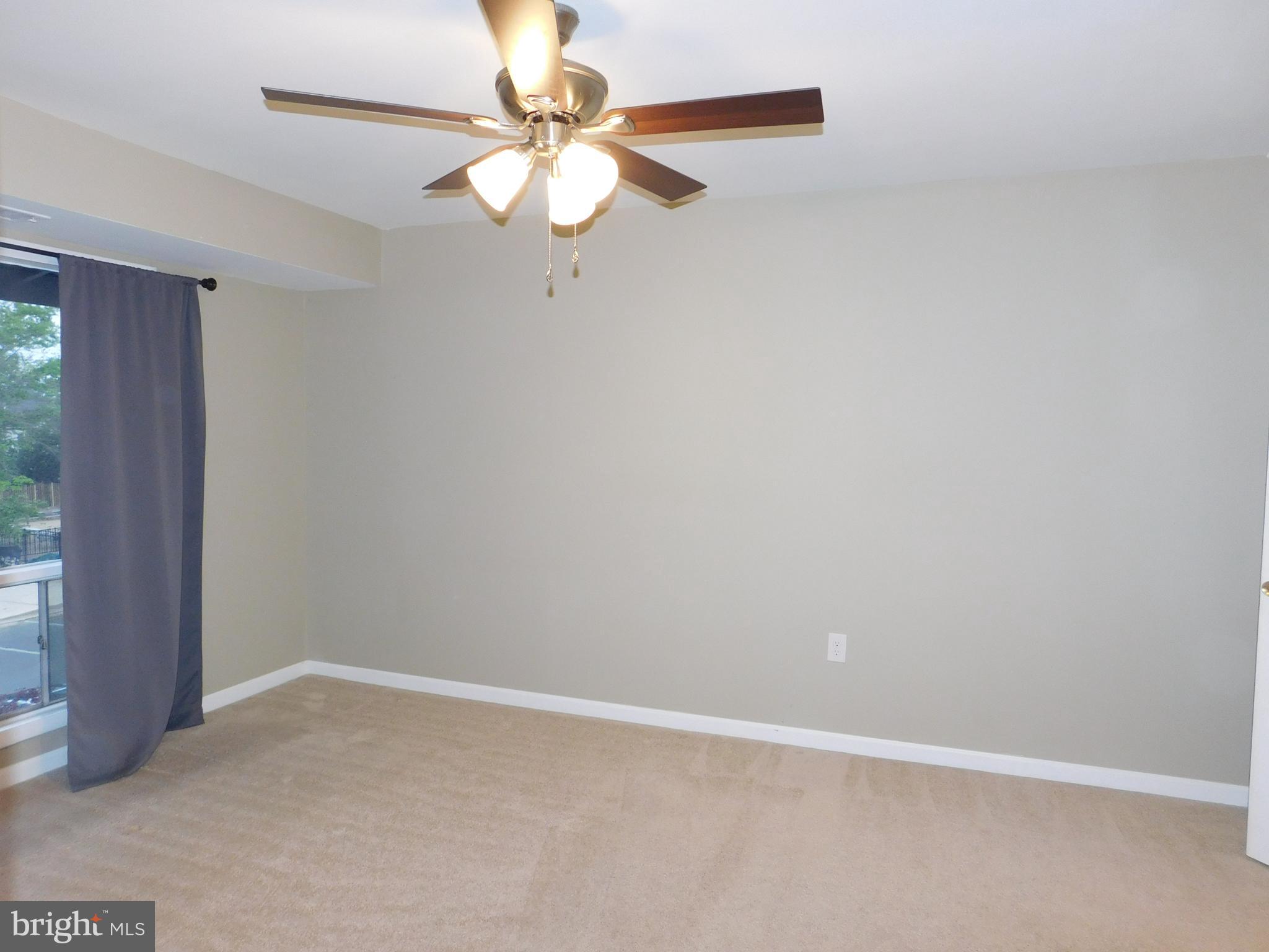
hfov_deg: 73.9
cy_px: 476
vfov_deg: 58.9
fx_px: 843
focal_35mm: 23
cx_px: 634
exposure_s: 1/30
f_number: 3
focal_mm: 4
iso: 200
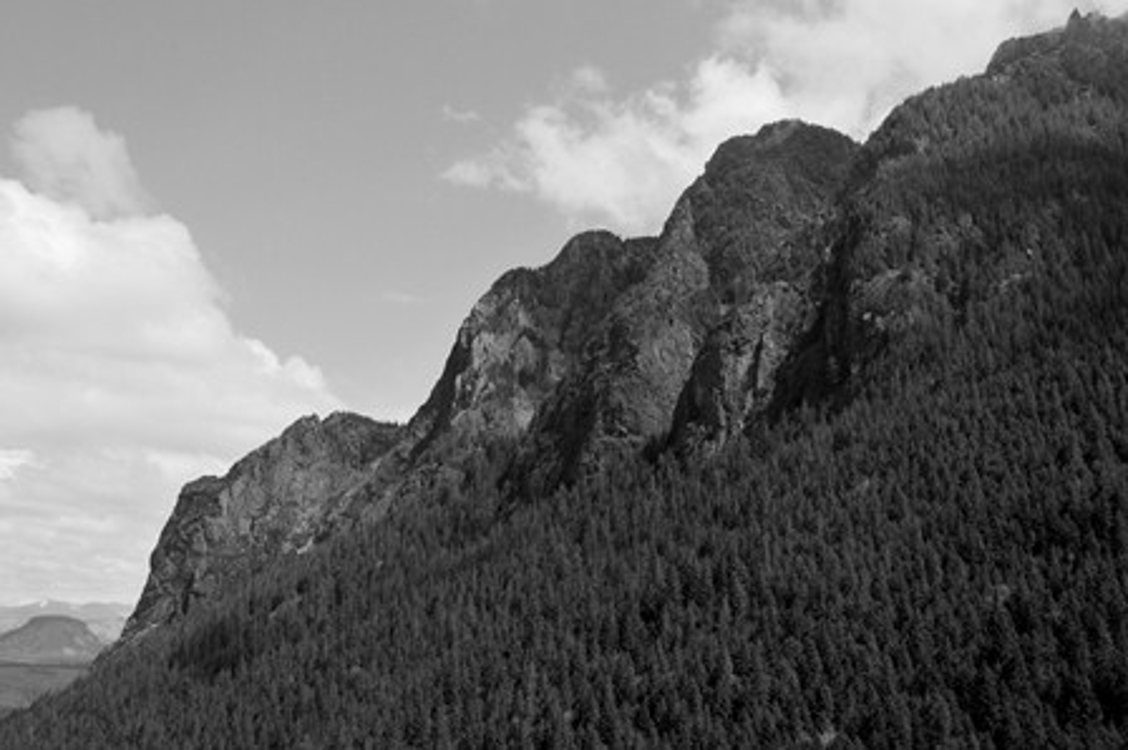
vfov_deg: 36.8
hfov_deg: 53.2
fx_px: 1127
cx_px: 564
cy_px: 375
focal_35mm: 36
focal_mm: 24
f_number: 9
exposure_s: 1/320
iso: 400
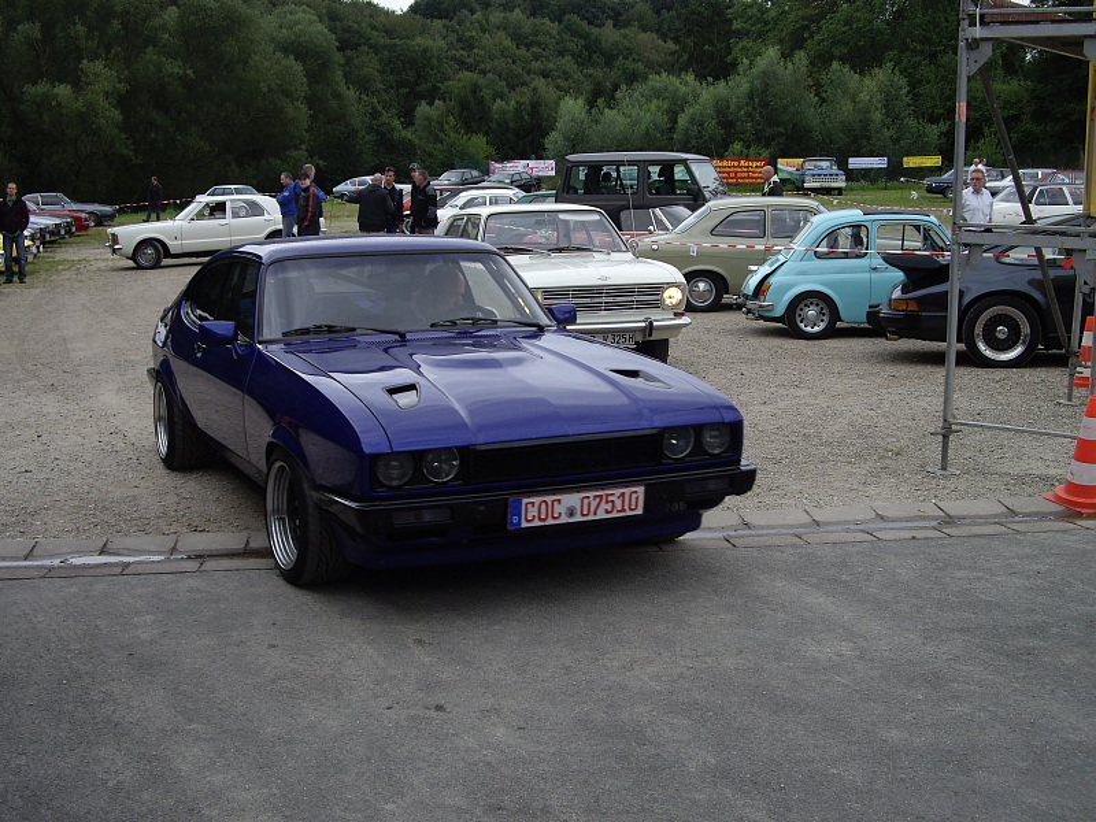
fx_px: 1456
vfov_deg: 31.5
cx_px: 548
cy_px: 411
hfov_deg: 41.2
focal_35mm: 46
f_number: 3.1
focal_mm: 9.6
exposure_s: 1/160
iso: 100
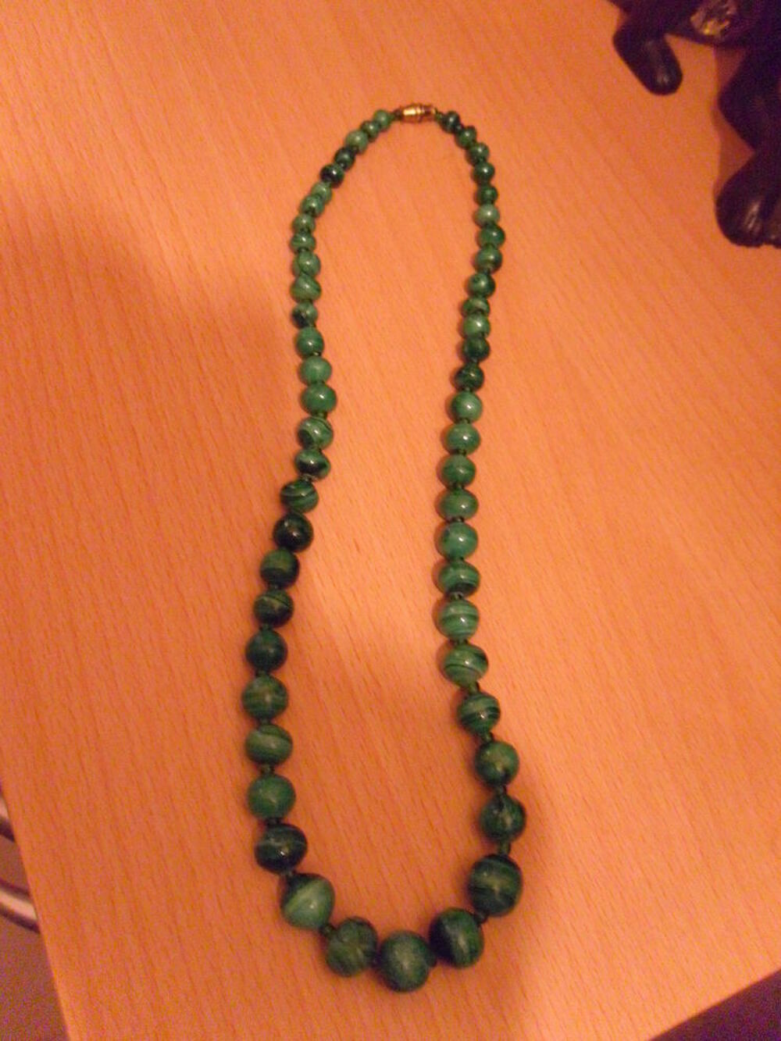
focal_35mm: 35
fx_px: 1053
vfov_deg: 52.6
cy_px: 520
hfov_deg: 40.7
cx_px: 390
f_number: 3.5
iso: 800
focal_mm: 6.3
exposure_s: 1/18
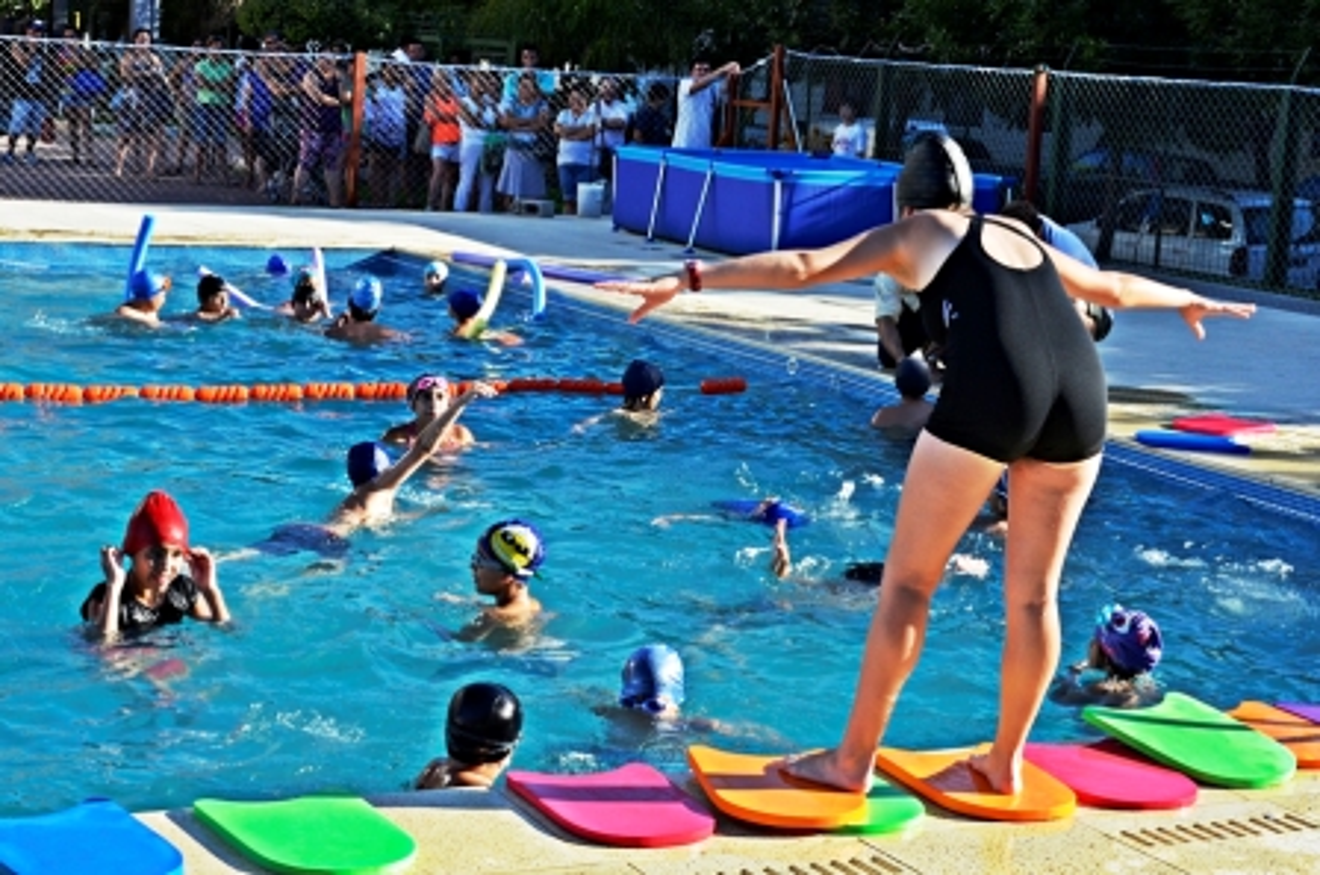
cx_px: 660
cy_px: 438
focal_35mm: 68
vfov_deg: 20.1
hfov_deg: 29.9
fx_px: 2471
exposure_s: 1/500
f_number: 11
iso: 640
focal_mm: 45
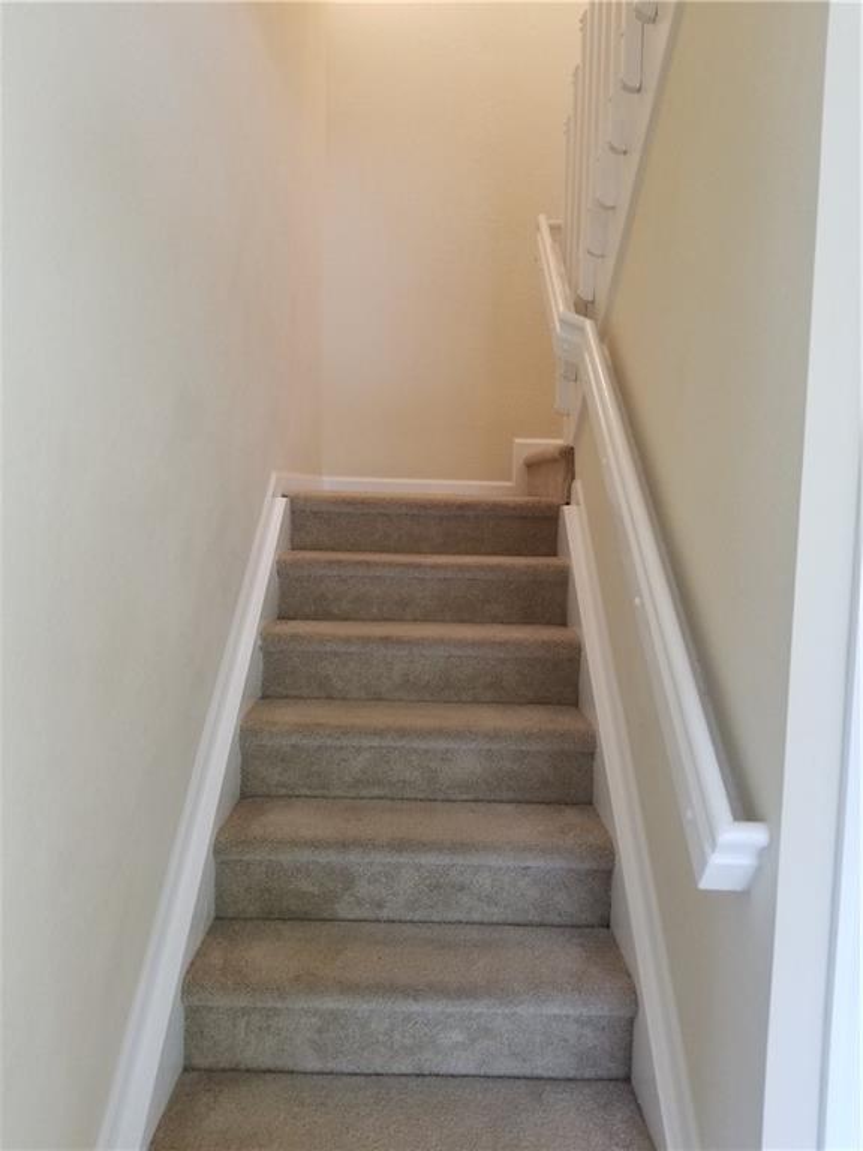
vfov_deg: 67.3
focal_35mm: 26
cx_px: 432
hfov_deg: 53.1
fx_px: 864
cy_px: 576
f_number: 1.7
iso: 160
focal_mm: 4.25
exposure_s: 1/30
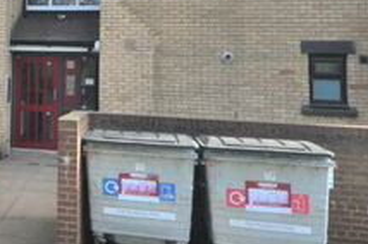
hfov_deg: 34.3
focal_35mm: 49
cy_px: 16
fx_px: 500
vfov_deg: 26.4
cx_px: -46
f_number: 6.3
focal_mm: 10
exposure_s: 1/160
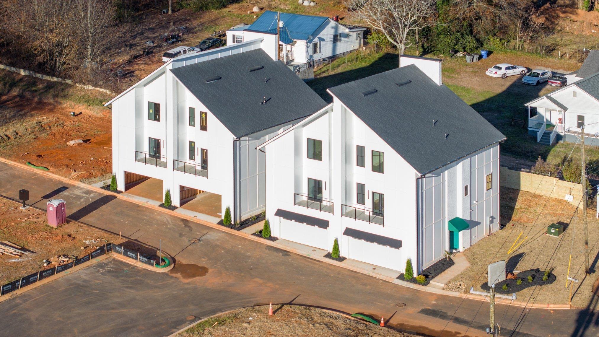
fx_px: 1223
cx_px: 298
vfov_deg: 15.7
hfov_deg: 27.5
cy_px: 151
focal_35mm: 77
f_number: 2.8
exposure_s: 1/120
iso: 100
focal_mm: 19.35
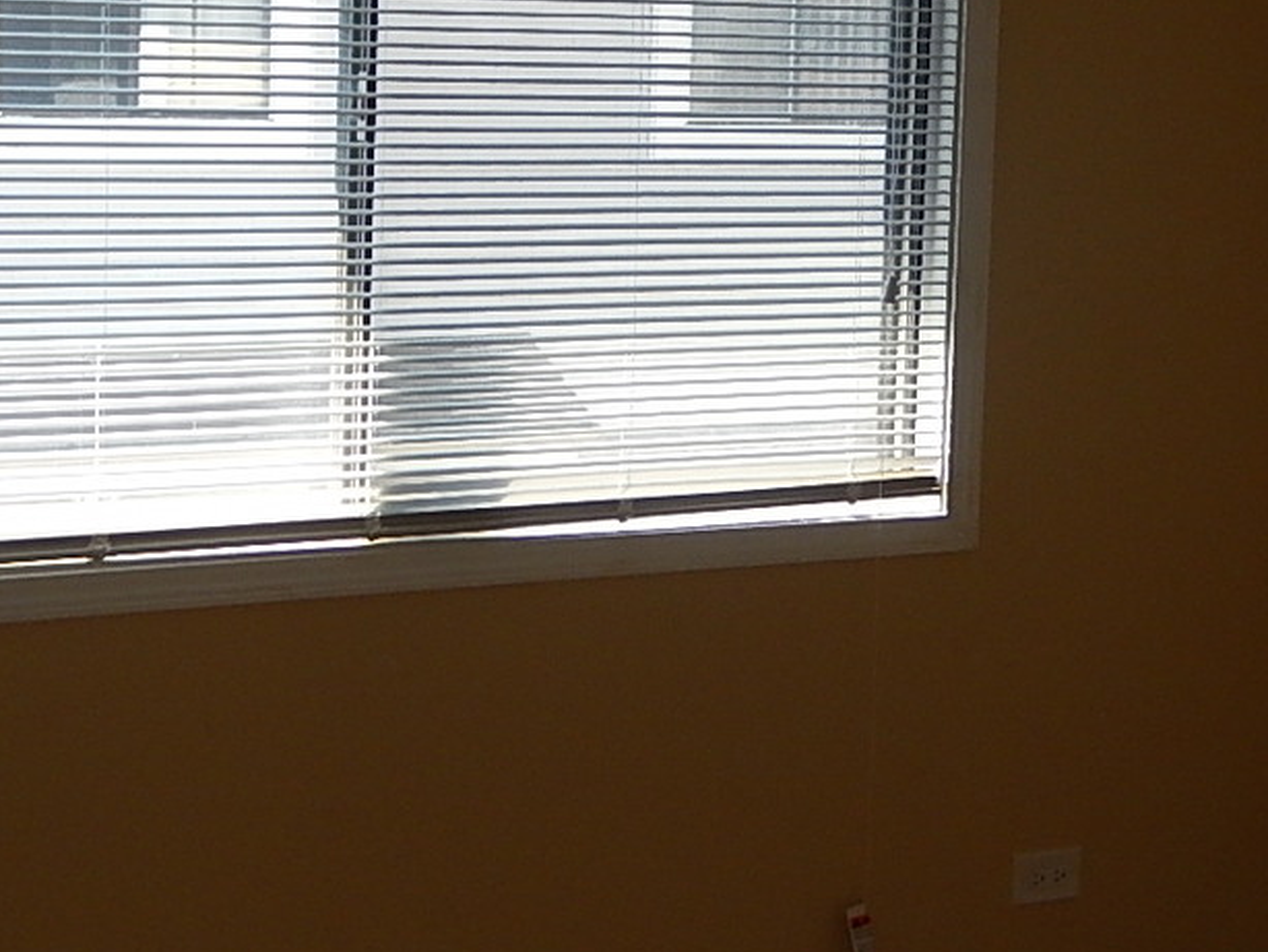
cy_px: 229
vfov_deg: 19.5
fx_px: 2748
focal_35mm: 75
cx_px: 710
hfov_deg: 26.0
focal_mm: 5.7
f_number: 3.8
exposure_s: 1/160
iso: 125
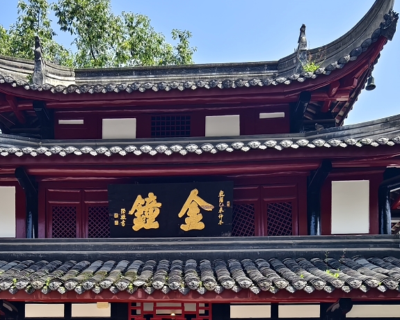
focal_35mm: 40
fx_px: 474
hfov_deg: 45.5
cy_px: 225
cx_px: 155
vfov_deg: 36.8
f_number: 1.75
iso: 50
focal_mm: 8.67
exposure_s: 1/1235
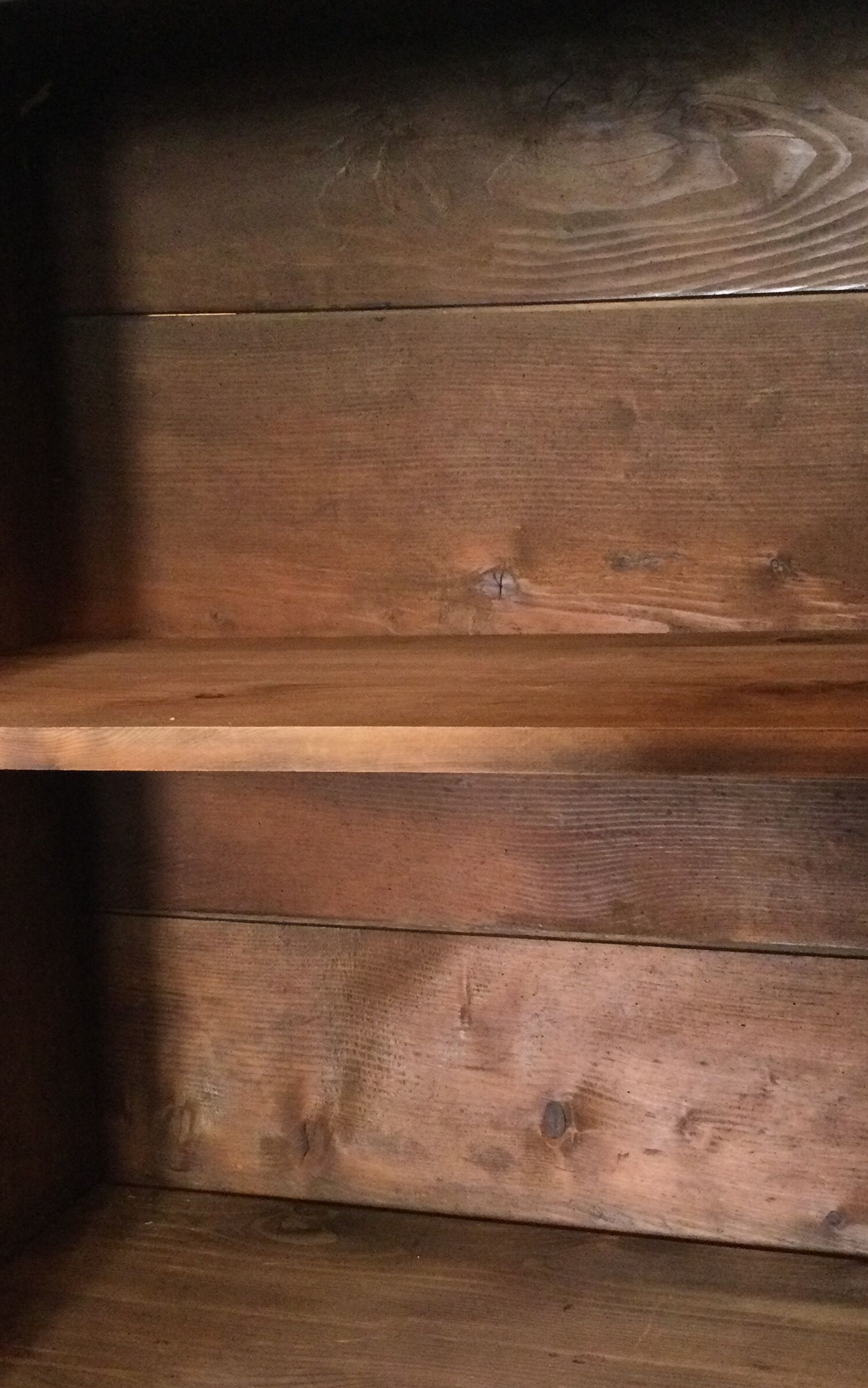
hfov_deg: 28.6
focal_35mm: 45
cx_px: 372
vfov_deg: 44.4
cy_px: 714
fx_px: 1703
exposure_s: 1/25
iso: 200
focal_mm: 3.3
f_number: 2.4
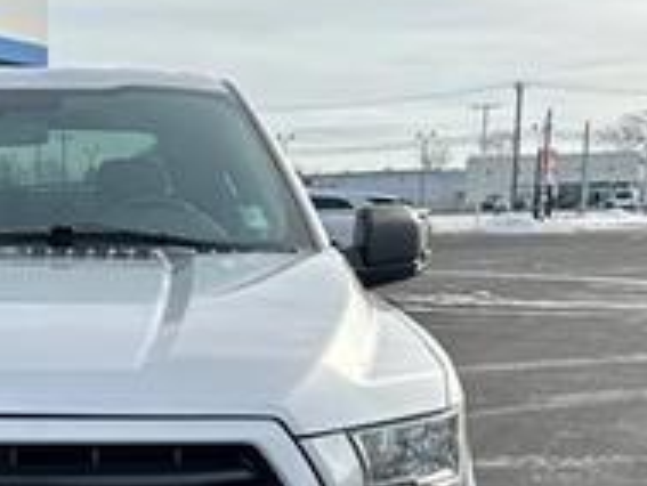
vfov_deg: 22.1
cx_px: -21
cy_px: 489
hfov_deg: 28.2
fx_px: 1197
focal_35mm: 64
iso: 80
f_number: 1.78
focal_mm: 6.86
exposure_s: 1/3861
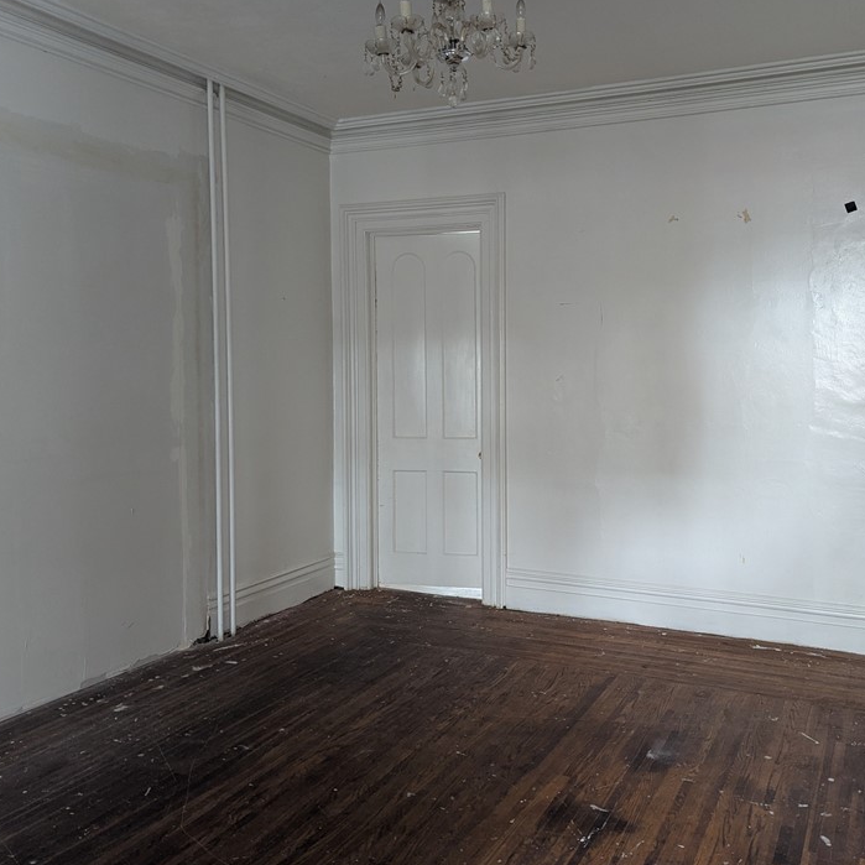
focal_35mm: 31
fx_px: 876
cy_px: 400
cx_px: 494
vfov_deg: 52.5
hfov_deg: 52.4
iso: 374
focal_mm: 6.81
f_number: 1.85
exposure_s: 1/23.8
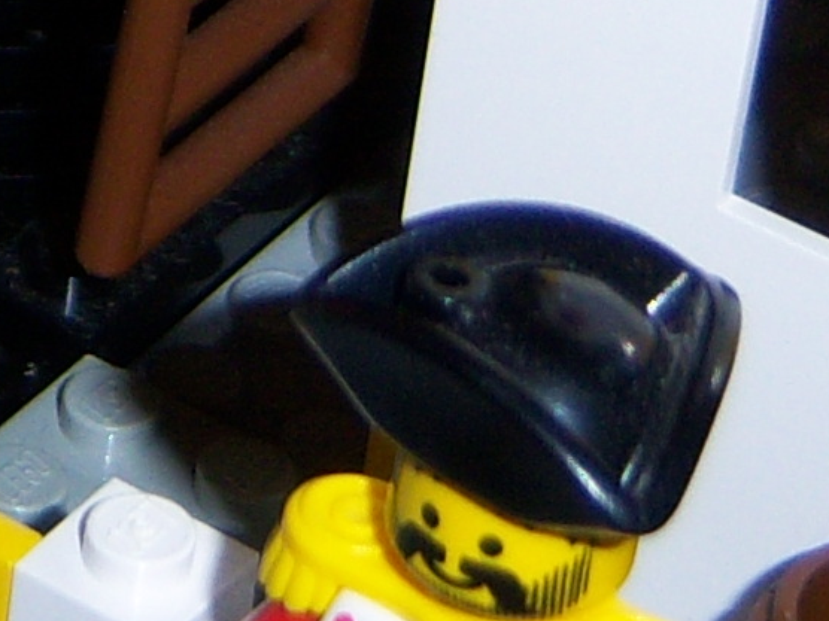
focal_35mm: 236
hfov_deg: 8.3
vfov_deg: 6.0
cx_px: -210
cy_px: -926
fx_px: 5652
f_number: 2.8
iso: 80
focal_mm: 7.5
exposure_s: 1/60
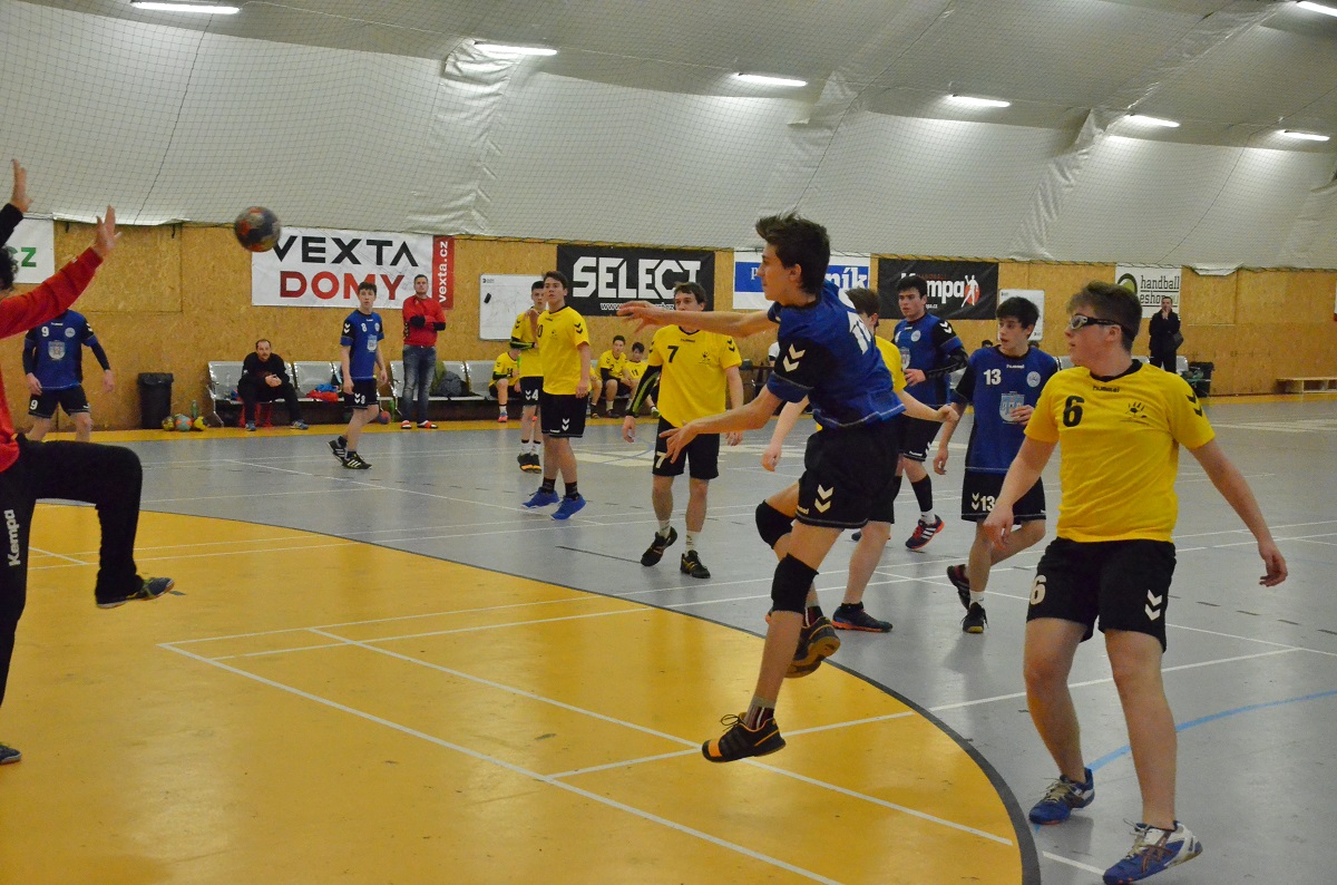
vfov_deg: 26.3
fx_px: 1890
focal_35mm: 51
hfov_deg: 39.0
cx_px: 668
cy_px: 442
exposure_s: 1/1000
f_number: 5.6
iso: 6400
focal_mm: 34
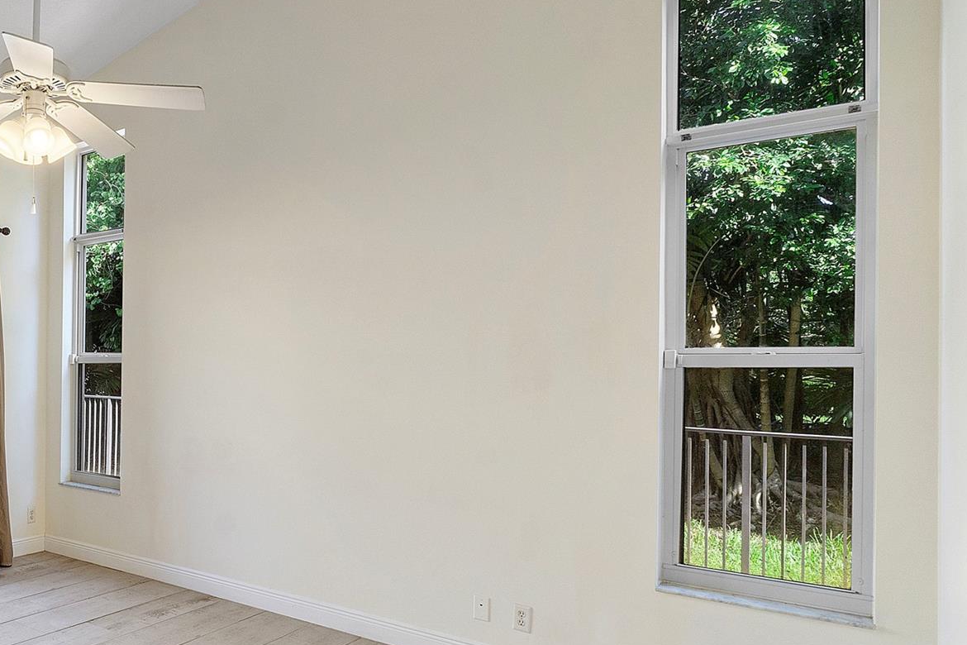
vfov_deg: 45.1
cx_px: 139
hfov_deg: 57.0
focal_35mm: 29
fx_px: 776
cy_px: 359
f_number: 11
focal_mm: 11
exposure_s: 1/15
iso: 160
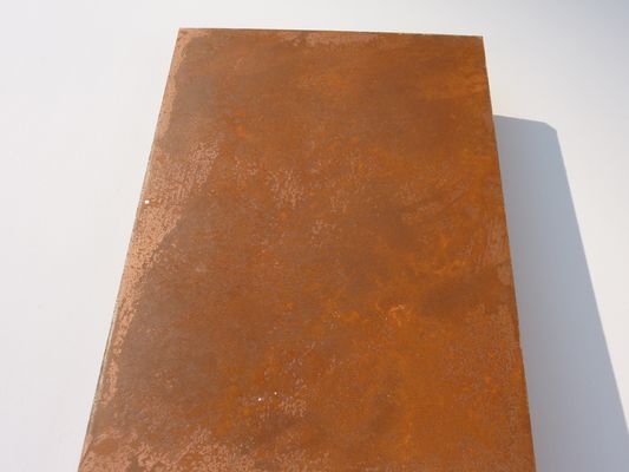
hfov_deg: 50.1
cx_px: 314
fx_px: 672
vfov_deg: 38.7
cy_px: 236
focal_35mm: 37
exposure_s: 1/500
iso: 80
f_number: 4.5
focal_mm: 6.1
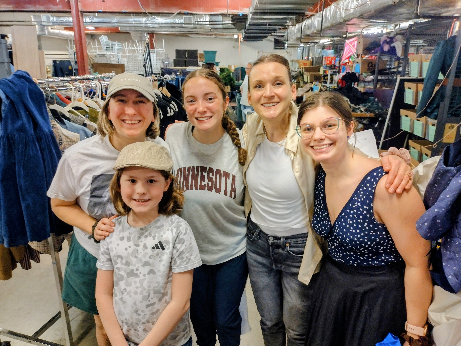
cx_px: 230
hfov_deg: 65.3
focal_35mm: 27
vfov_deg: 51.4
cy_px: 173
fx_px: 360
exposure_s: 1/40
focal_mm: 4.71
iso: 706
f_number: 1.7
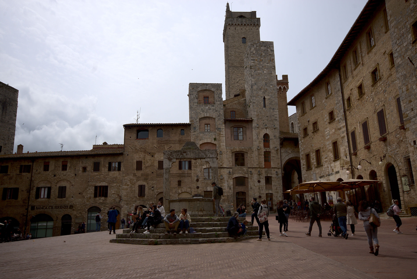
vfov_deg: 43.6
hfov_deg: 61.9
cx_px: 208
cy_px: 140
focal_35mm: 30
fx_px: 348
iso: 200
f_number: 8
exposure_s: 1/640
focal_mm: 20
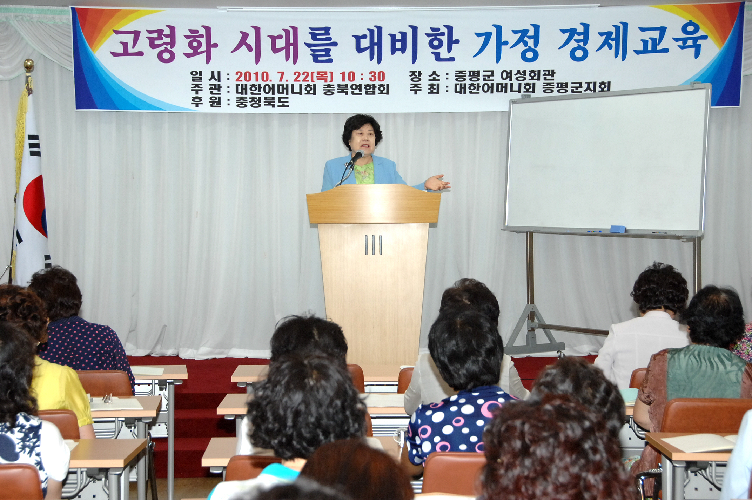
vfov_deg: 18.1
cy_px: 250
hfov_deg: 27.0
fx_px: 1565
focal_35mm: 75
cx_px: 376
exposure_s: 1/60
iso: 800
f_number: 6.7
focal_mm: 50
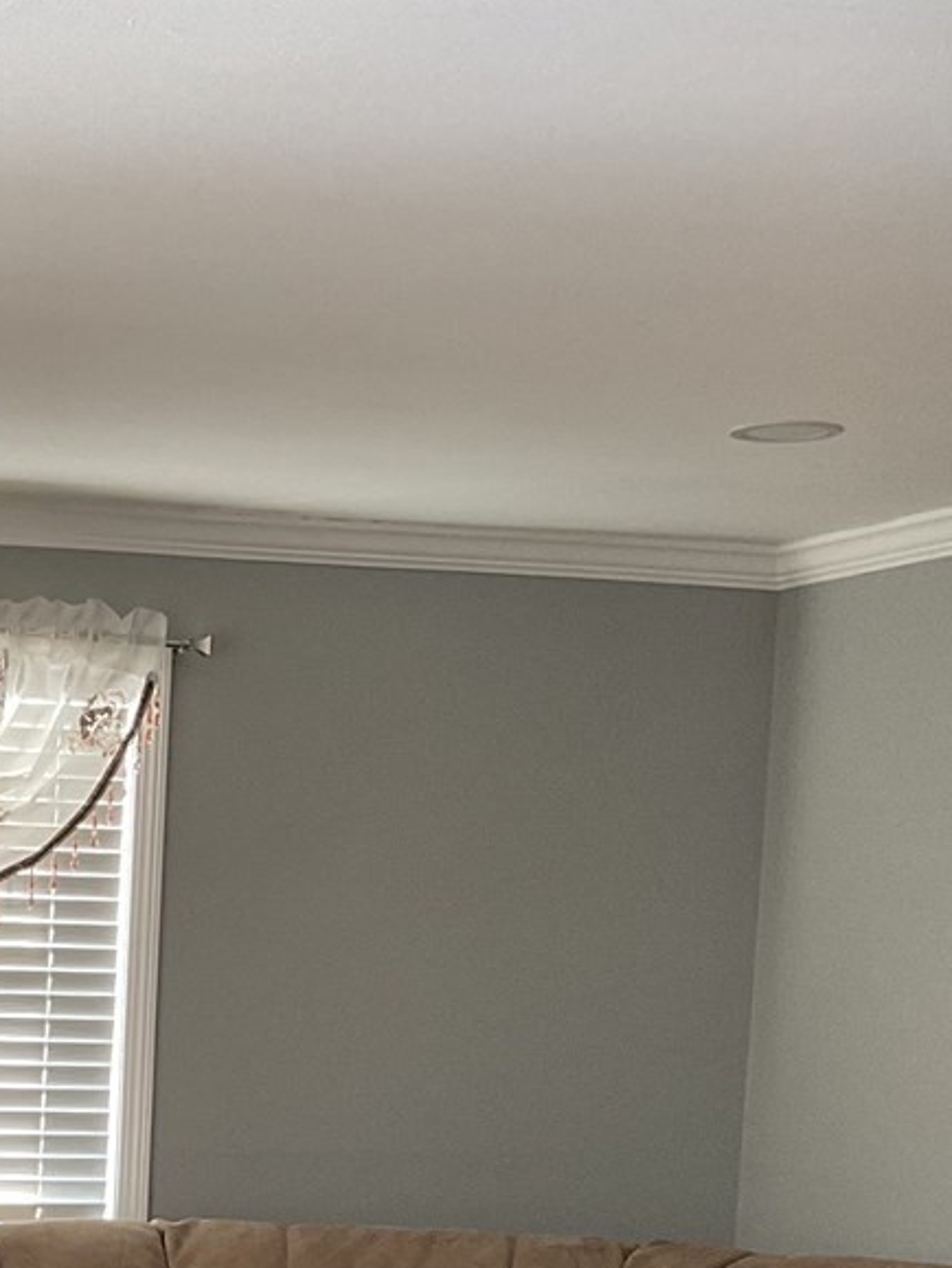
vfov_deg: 23.6
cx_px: -136
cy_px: 1424
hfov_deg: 18.3
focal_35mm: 77
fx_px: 2821
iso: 100
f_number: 1.8
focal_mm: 3
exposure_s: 1/60
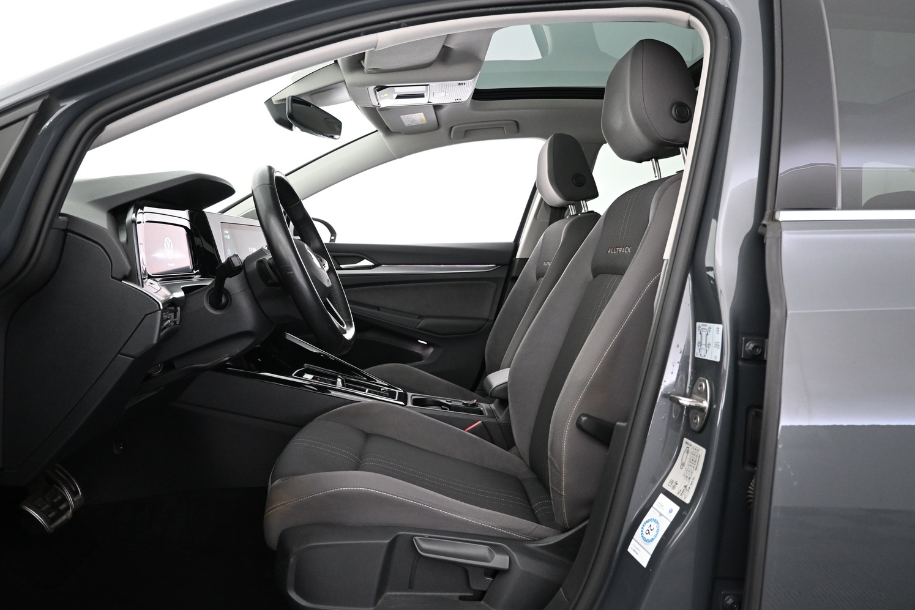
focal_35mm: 26
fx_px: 661
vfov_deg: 49.5
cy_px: 287
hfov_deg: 69.4
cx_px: 455
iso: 1600
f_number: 3.5
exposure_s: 1/25
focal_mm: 16
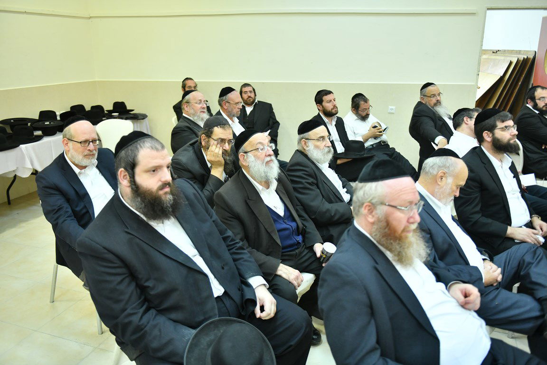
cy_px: 182
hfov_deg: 63.7
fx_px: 441
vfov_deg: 45.0
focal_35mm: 29
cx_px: 274
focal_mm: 29
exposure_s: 1/125
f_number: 7.1
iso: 2000
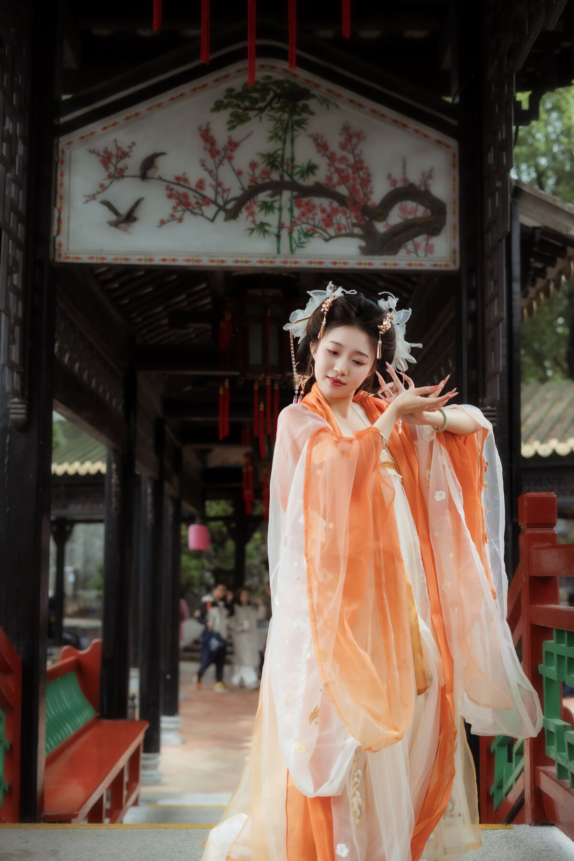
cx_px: 287
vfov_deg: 39.6
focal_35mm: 50
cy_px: 430
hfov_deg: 27.0
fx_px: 1195
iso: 500
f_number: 2.8
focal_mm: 50
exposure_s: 1/125
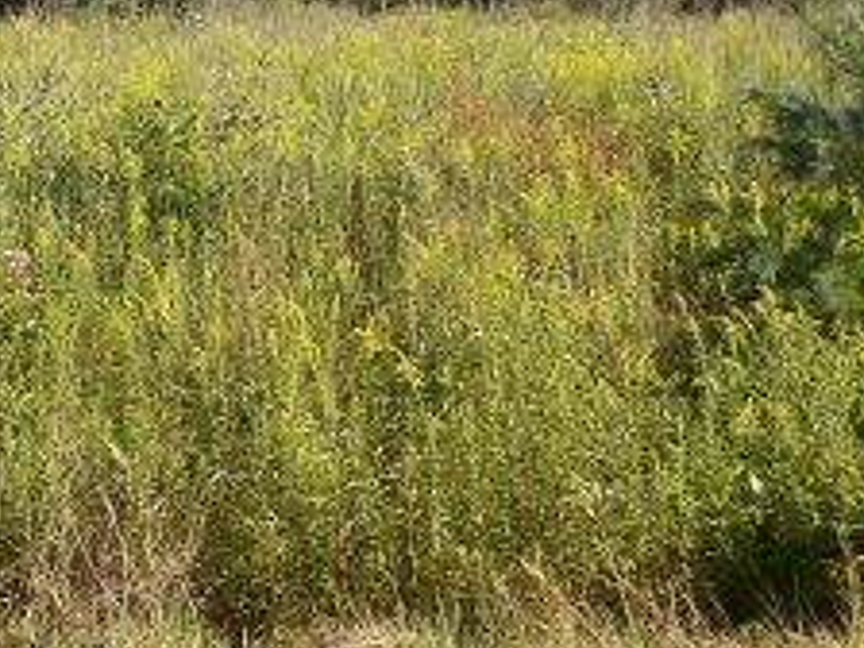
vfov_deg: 17.2
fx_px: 1997
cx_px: -8
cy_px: -212
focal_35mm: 80
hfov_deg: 23.4
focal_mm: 5
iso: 100
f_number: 3.4
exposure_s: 1/544
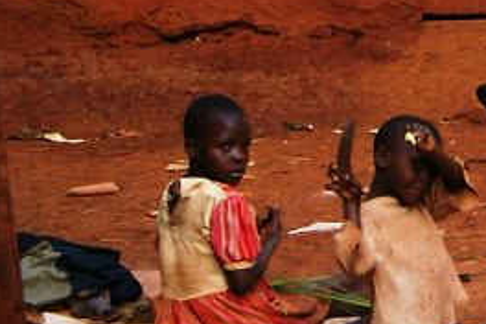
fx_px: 1881
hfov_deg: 14.5
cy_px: 66
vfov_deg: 9.8
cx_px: 460
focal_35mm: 139
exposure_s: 1/60
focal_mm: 35
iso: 100
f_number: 5.6
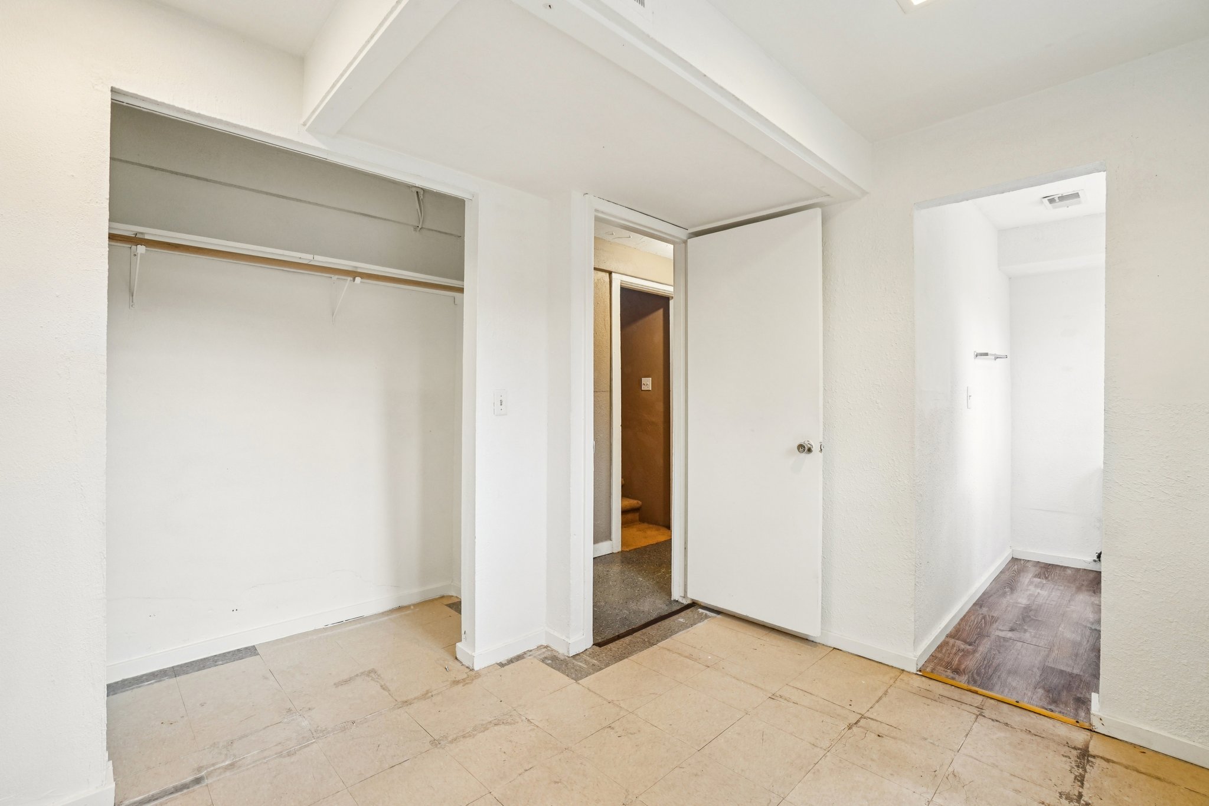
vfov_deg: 77.3
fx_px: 504
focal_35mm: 15
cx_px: 604
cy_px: 403
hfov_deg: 100.4
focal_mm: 10
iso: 400
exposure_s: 1/8
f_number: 8
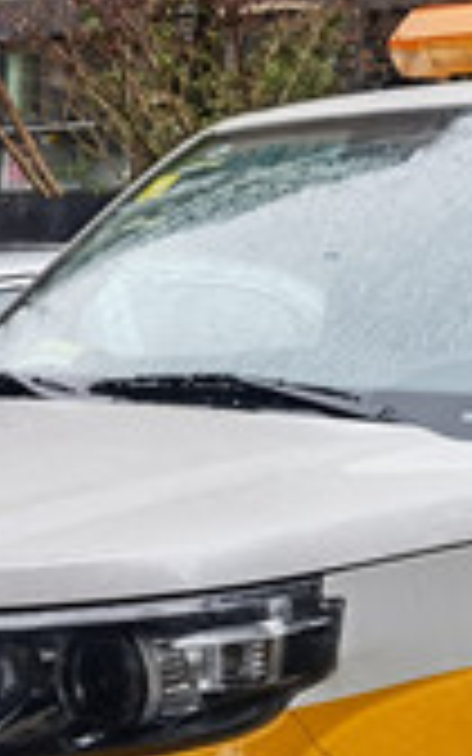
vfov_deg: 21.0
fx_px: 2038
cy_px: 475
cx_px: 405
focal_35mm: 99
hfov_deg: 13.1
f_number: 1.9
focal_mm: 6.67
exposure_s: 1/100
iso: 64
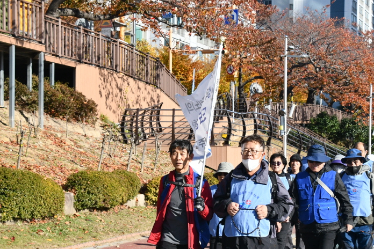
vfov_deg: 15.2
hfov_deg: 22.6
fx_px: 935
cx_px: 207
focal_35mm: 90
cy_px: 149
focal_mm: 40
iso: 1000
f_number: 10
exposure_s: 1/640
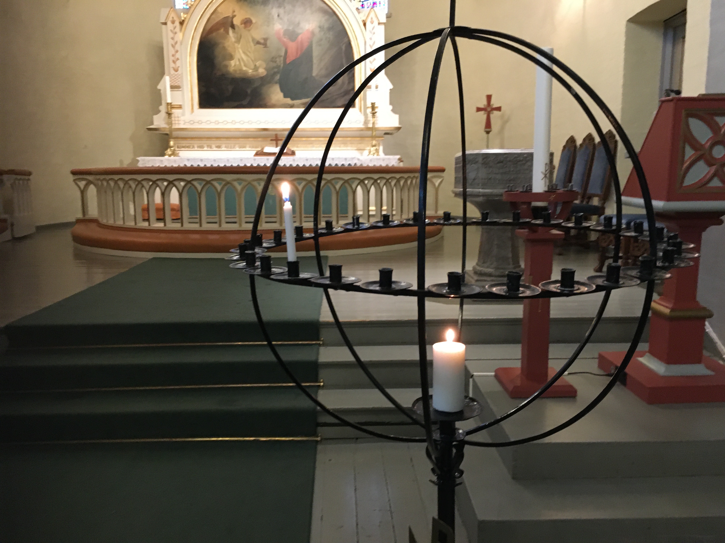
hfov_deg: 61.7
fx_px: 607
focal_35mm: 29
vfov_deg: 48.2
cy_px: 272
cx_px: 362
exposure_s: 1/17
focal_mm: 4.15
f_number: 2.2
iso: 250
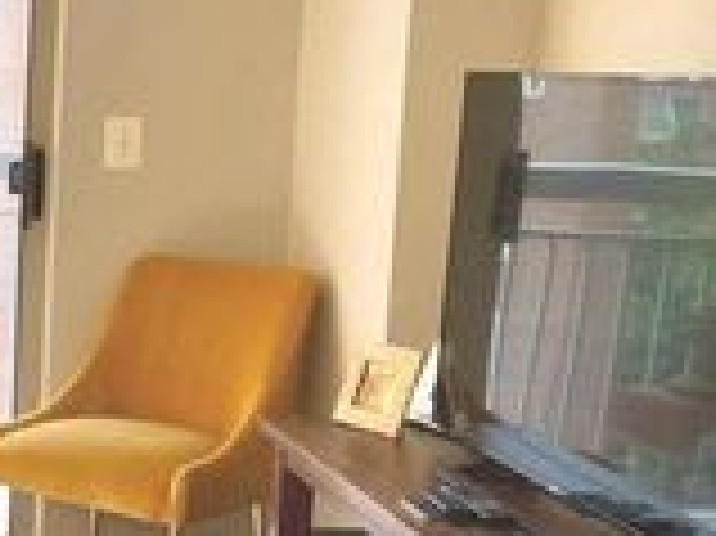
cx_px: -383
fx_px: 1819
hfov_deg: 19.3
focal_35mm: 88
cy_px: 354
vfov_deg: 16.7
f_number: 1.8
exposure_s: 1/20
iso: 40
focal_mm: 4
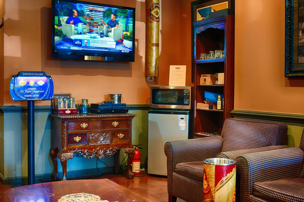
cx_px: 152
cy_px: 101
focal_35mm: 42
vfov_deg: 31.9
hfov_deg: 46.4
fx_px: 355
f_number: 8
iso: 400
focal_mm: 28
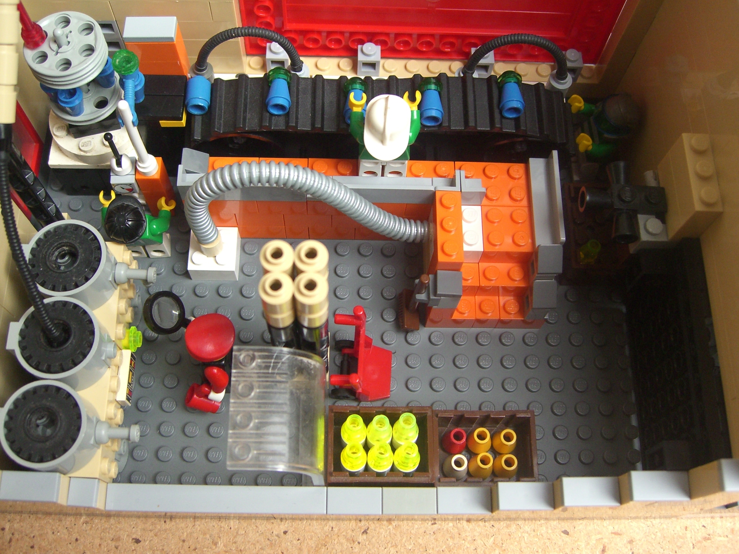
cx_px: 370
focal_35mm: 38
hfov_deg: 49.0
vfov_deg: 37.7
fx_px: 811
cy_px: 277
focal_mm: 7.9
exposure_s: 1/100
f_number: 2.8
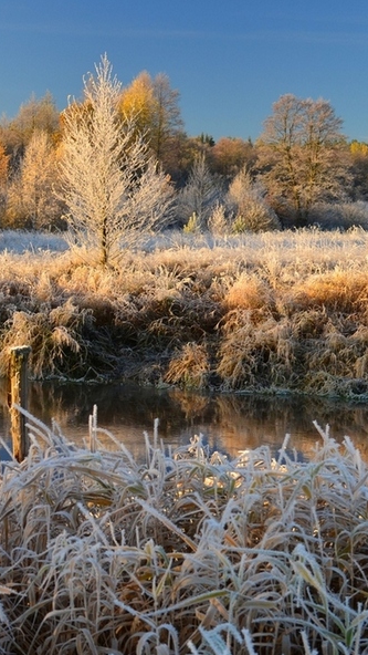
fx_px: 1249
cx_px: -2
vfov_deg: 29.4
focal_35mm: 72
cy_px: 325
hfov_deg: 16.4
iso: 100
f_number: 8
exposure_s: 1/30
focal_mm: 30
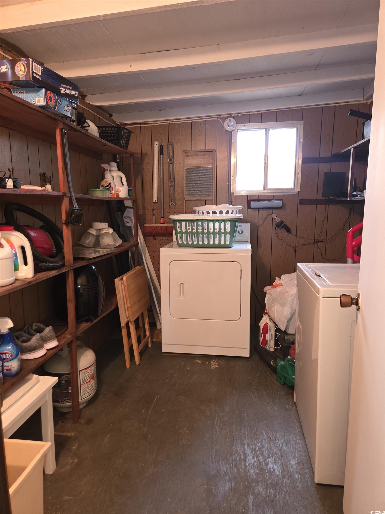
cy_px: 257
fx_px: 341
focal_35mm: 23
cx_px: 192
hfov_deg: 58.9
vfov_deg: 73.9
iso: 200
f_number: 1.8
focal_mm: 5.4
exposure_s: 1/15
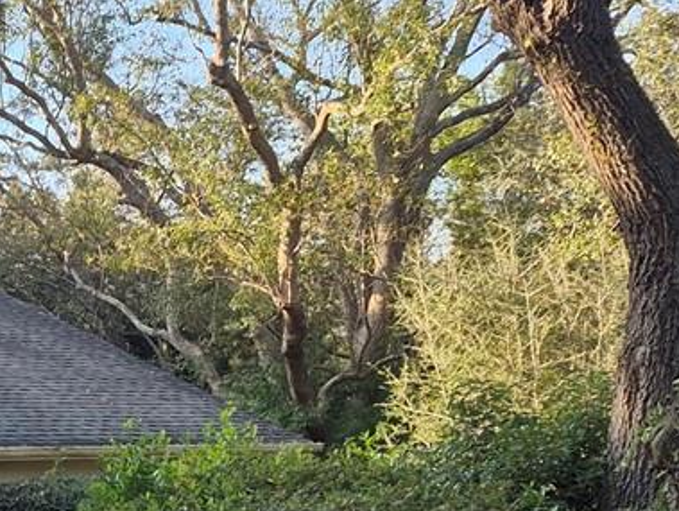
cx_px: -432
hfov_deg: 17.5
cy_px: 558
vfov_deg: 14.9
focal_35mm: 97
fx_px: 1904
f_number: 1.8
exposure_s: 1/586
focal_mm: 5.4
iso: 25
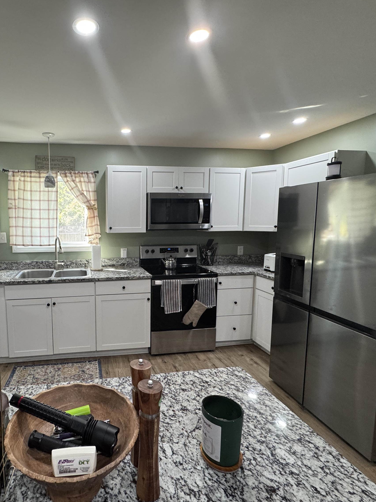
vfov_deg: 84.7
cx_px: 116
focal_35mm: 19
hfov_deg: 66.3
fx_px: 275
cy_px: 249
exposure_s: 1/120
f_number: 2.2
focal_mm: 2.22
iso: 200
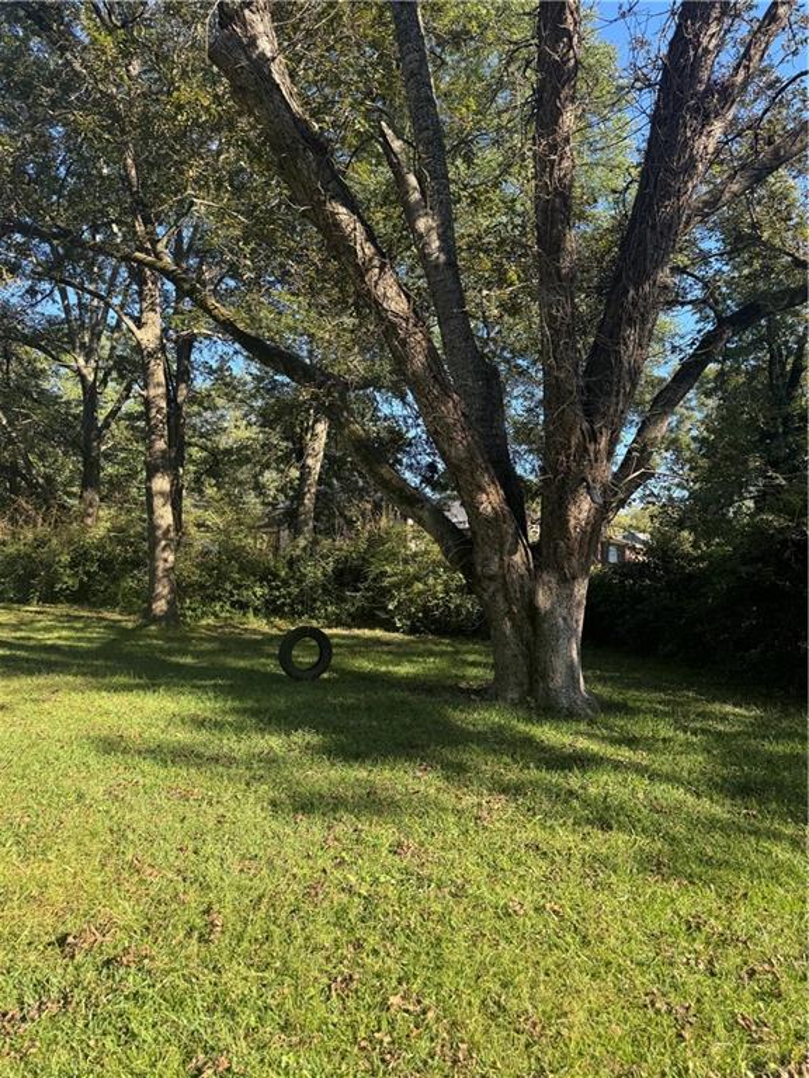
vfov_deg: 71.6
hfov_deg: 56.8
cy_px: 539
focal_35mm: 24
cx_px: 404
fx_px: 748
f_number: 1.78
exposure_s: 1/765
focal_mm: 6.76
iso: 80
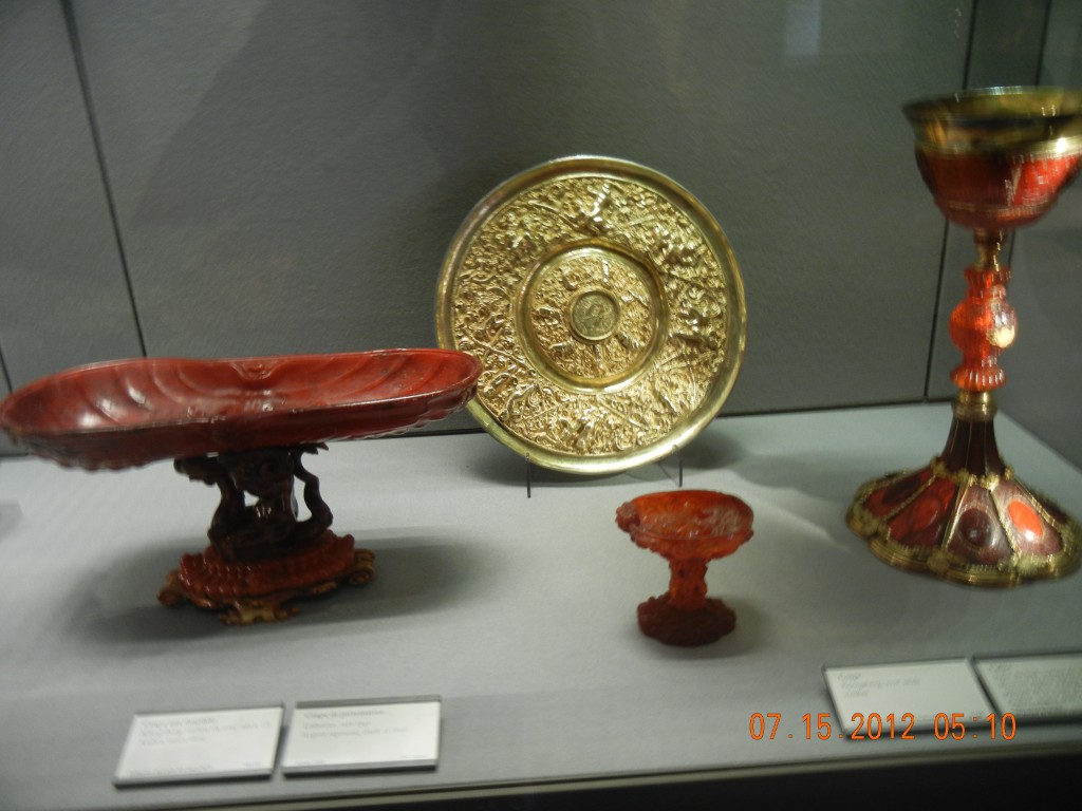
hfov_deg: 60.0
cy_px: 406
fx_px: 938
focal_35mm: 30
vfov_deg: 46.8
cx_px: 541
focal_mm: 5.4
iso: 200
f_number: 3.5
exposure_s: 1/5.5
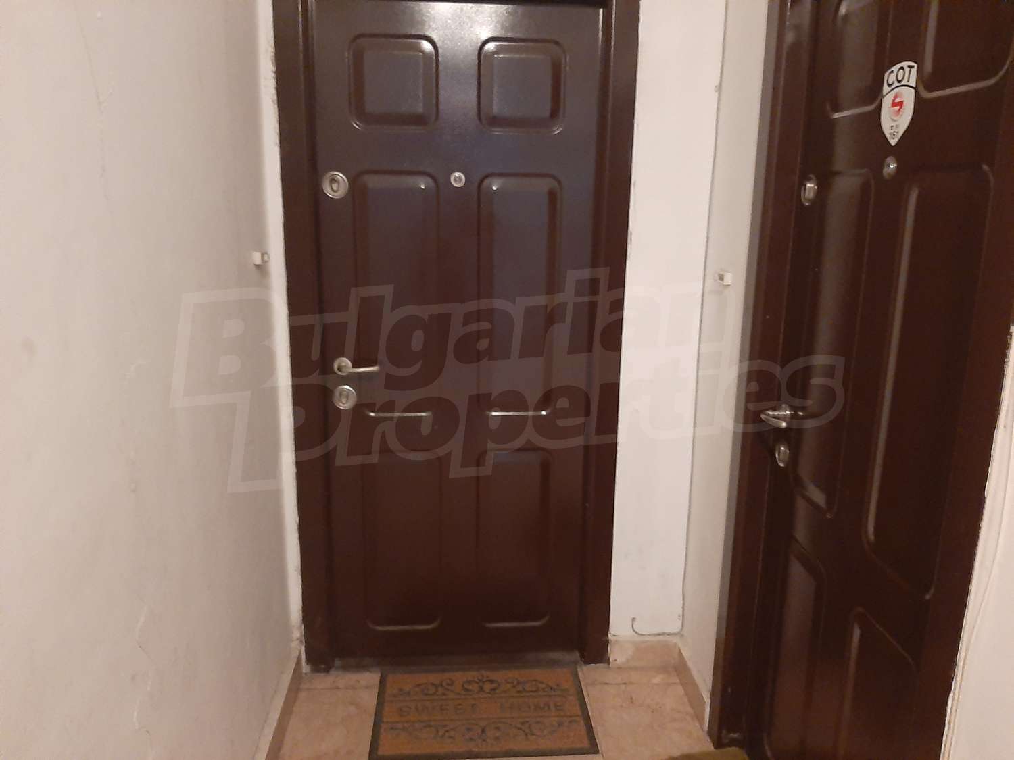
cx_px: 507
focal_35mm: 26
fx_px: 762
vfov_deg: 53.1
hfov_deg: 67.3
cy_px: 380
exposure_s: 1/20
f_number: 1.7
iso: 800
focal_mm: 3.93
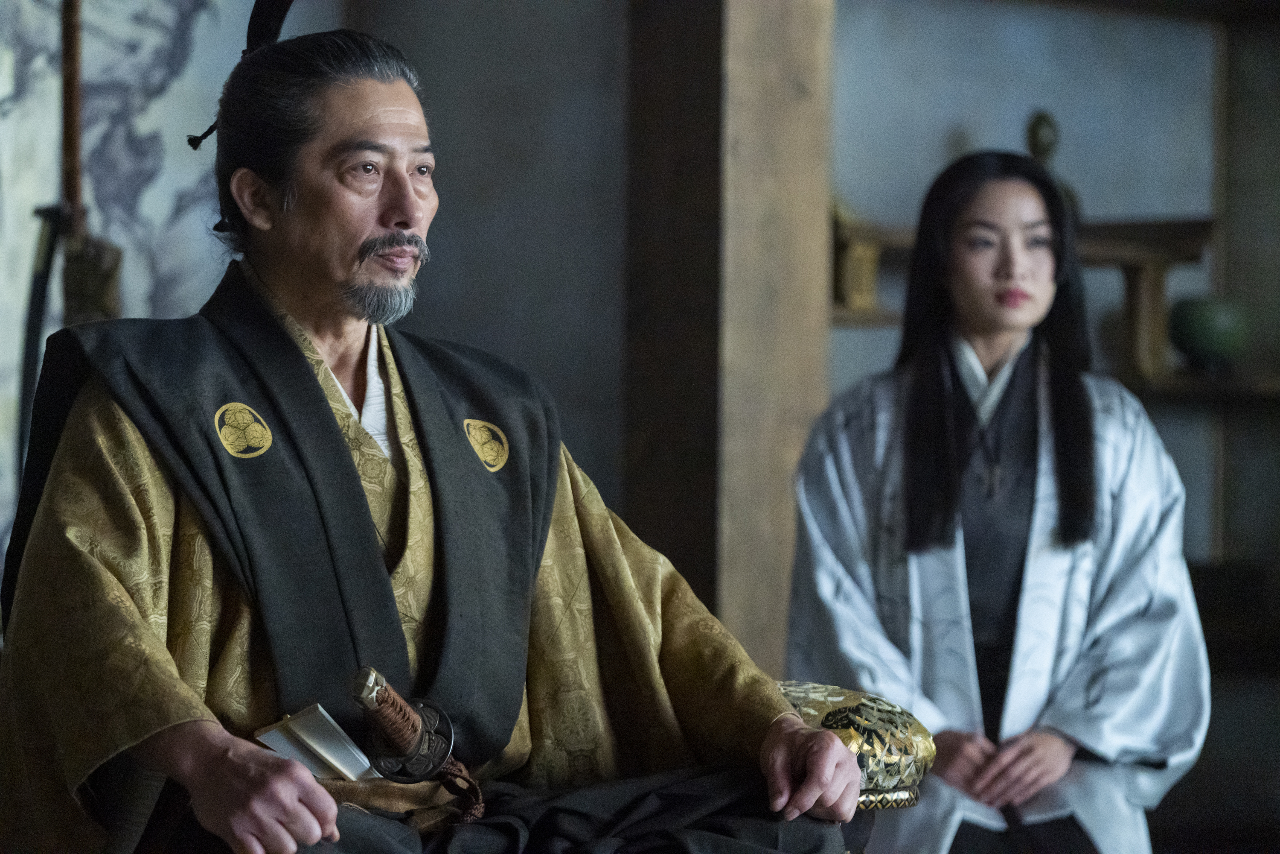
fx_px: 4480
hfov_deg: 16.3
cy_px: 427
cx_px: 640
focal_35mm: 126
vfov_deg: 10.9
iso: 8000
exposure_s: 1/160
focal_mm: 126
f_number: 3.5
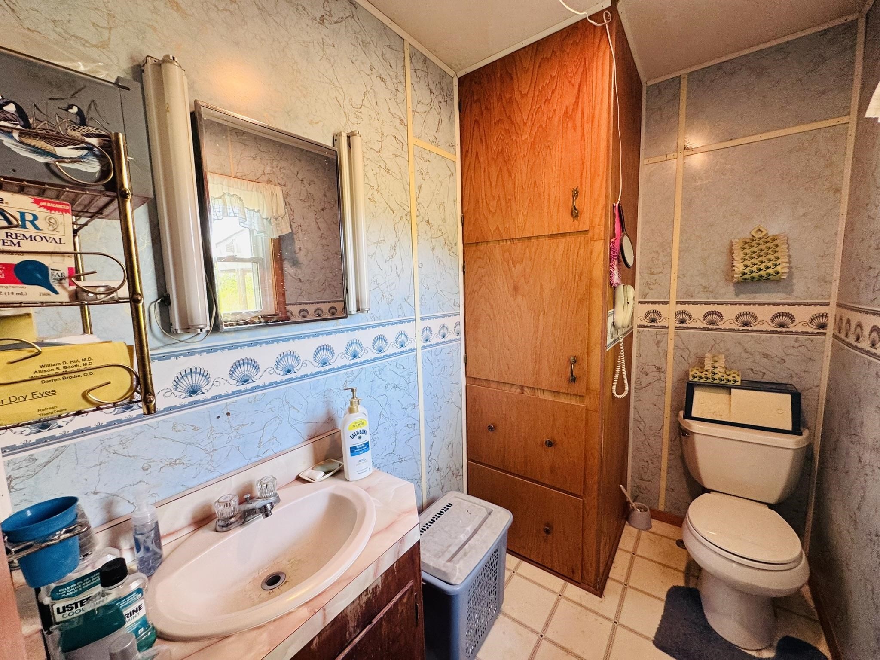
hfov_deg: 102.1
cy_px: 330
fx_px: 356
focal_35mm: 14
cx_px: 440
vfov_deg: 85.7
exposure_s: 1/60
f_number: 2.2
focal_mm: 2.22
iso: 200
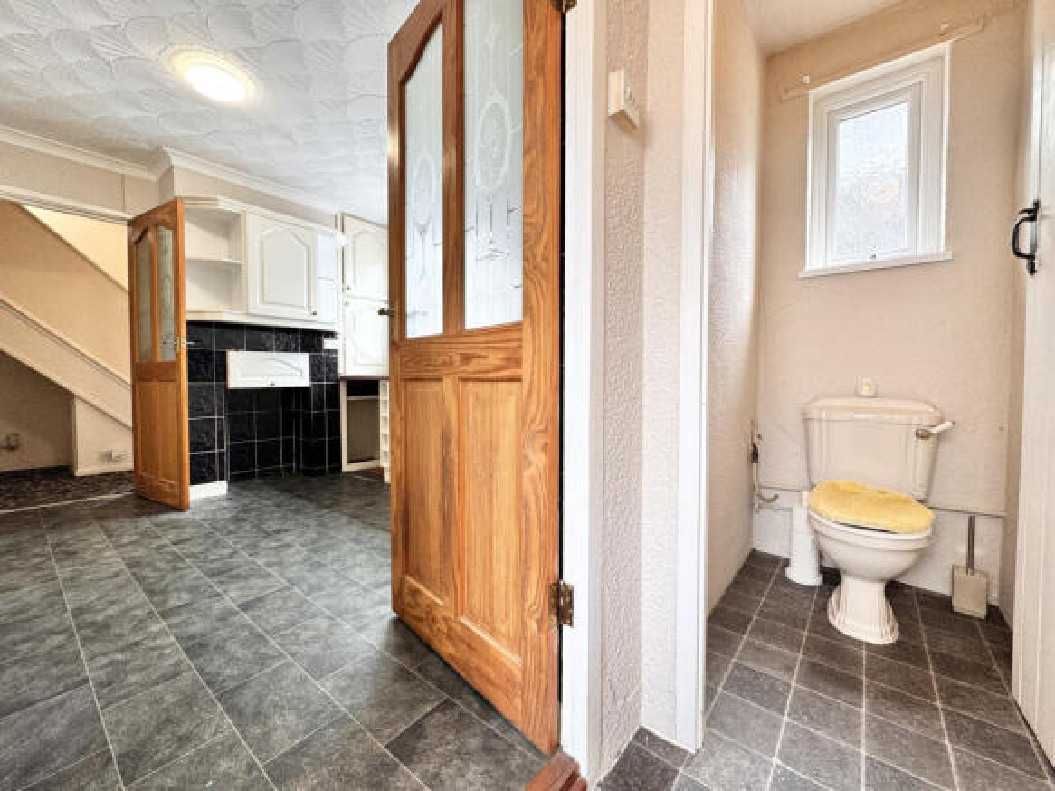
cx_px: 528
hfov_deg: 102.1
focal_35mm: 14
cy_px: 396
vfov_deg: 85.7
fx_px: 427
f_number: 2.2
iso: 100
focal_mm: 2.22
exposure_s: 1/100
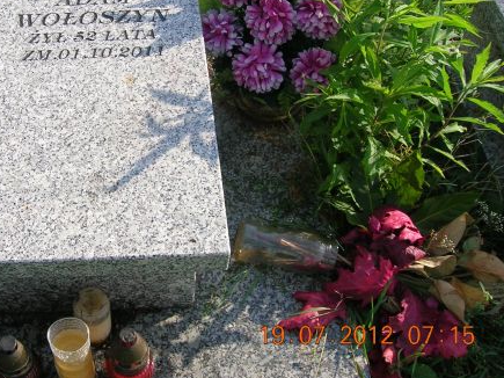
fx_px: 728
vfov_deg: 28.8
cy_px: 115
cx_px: 152
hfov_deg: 37.6
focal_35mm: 50
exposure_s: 1/217
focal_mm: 5.7
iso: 50
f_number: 4.9
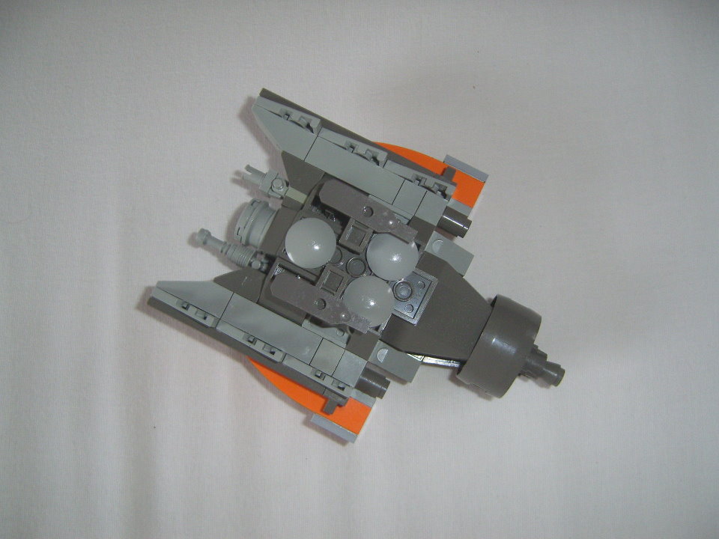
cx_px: 360
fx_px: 789
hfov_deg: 49.0
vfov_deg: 37.7
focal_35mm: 38
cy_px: 270
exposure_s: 1/30
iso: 100
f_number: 2.8
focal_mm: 7.8
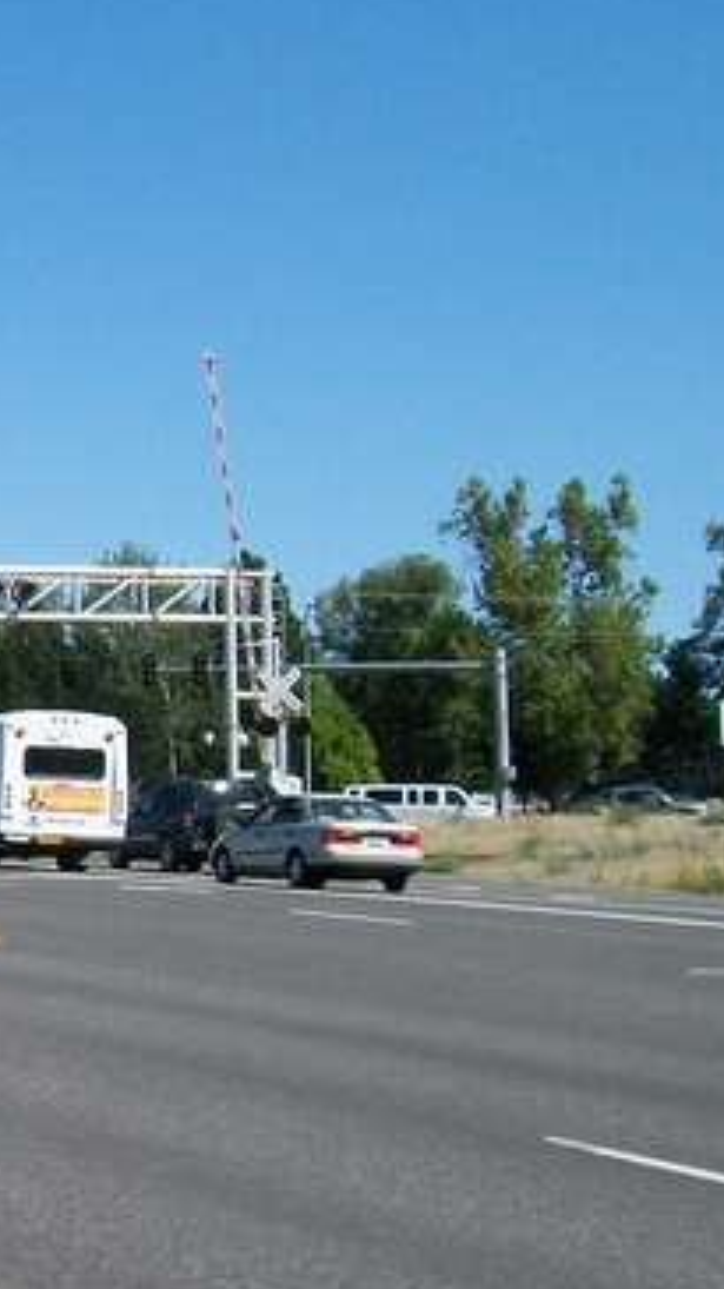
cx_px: -537
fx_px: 2938
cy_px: 752
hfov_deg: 12.9
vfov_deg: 24.7
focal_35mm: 86
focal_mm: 6
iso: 80
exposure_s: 1/500
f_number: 4.8
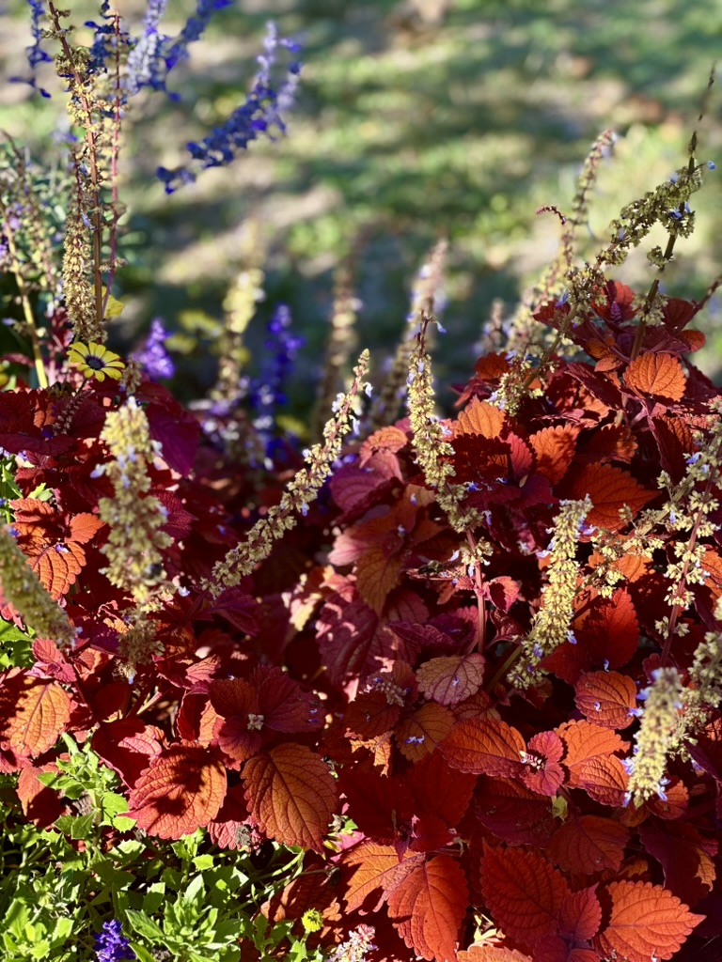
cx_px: 361
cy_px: 481
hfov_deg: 19.1
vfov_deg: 25.3
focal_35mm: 77
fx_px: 2141
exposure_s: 1/121
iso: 40
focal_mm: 9
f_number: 2.8
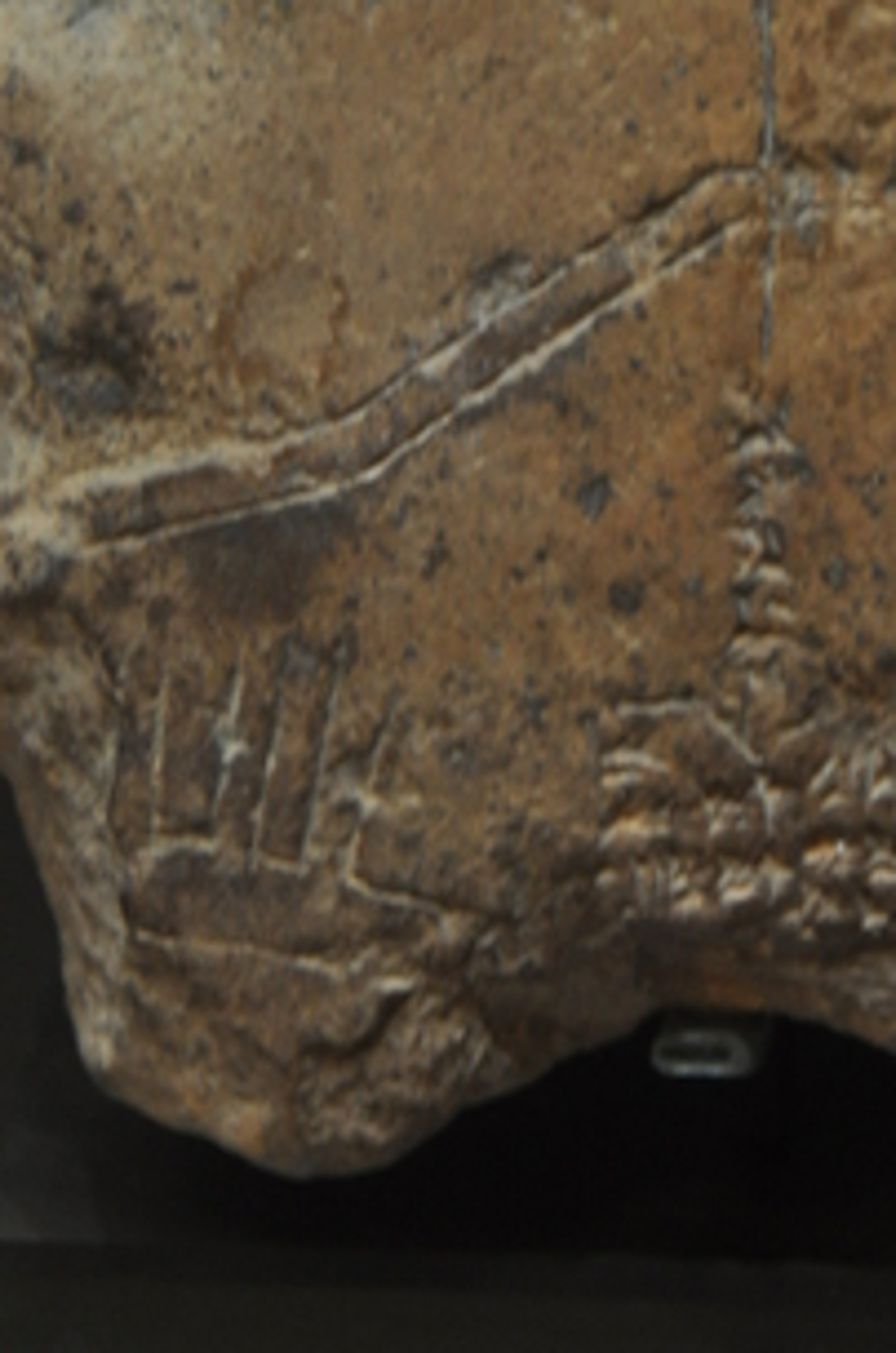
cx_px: 694
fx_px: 12829
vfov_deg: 6.0
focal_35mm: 342
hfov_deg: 4.0
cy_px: -80
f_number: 5.3
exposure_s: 1/13
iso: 800
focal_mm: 105
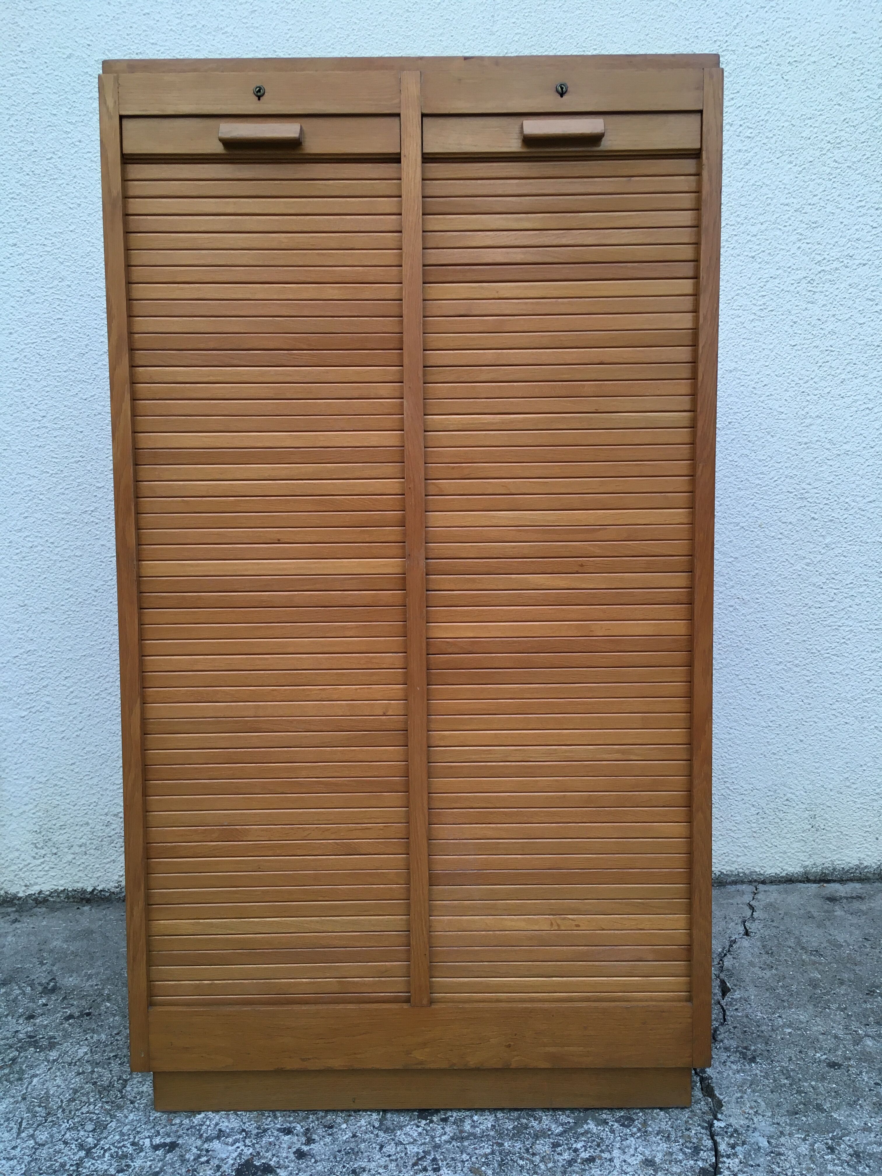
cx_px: 441
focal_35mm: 29
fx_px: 985
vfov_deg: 61.7
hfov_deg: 48.2
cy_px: 588
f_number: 2.2
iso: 25
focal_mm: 4.15
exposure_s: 1/33
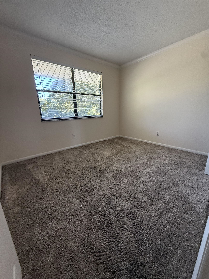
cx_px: 104
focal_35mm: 14
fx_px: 113
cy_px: 140
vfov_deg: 102.1
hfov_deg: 85.7
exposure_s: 1/99
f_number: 2.2
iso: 320
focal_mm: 2.22
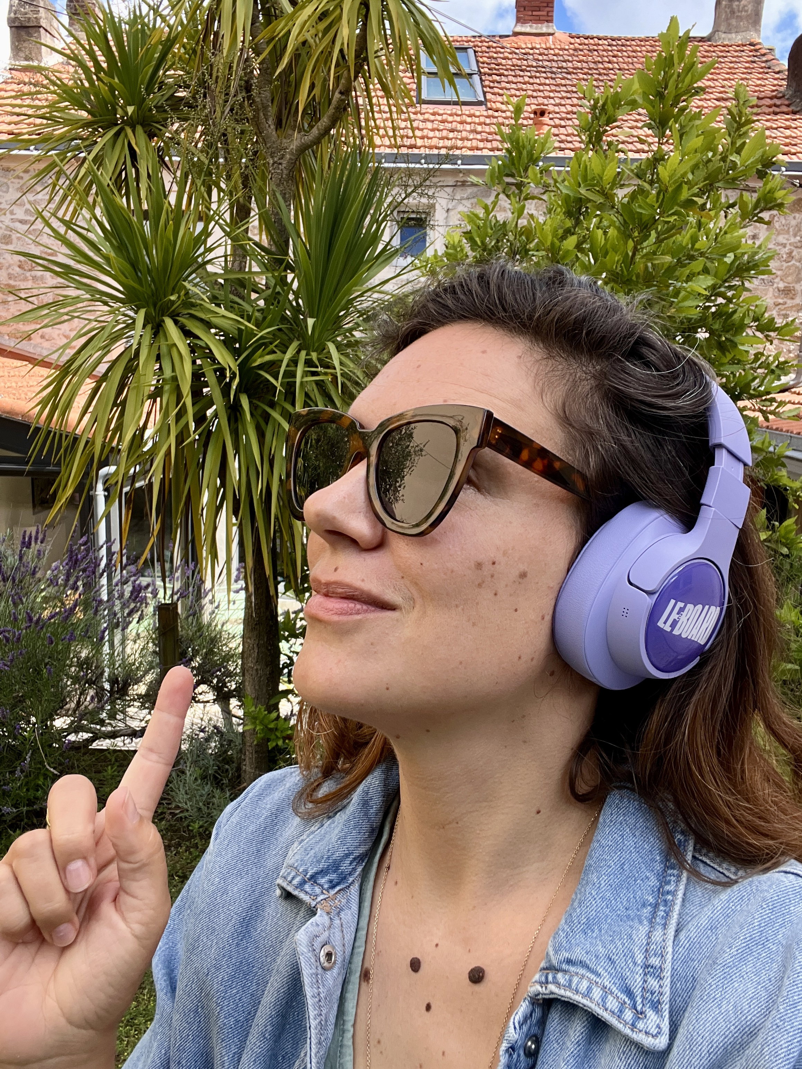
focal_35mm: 30
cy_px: 534
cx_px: 401
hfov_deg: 46.8
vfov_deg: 60.0
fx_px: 927
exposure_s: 1/259
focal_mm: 2.71
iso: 32
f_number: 2.2
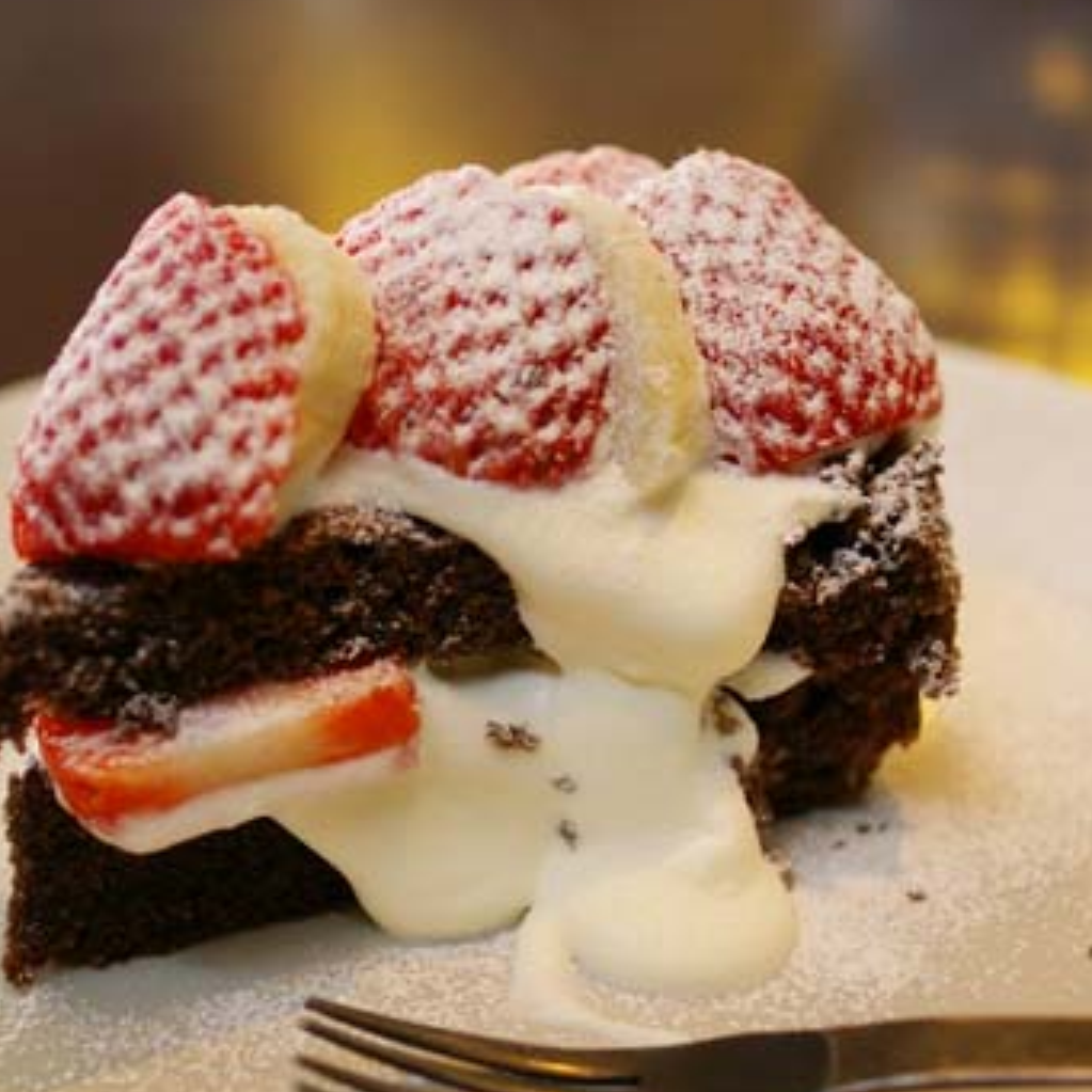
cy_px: 631
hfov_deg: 20.7
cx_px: 458
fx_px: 2991
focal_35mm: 84
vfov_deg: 20.7
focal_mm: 35
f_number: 2.8
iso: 400
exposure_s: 1/50
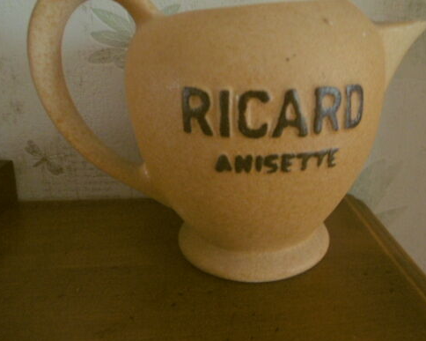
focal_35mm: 31
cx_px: 262
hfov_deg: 56.6
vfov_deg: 46.8
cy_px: 134
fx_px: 391
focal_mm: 4.3
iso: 400
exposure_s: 1/15
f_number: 3.1
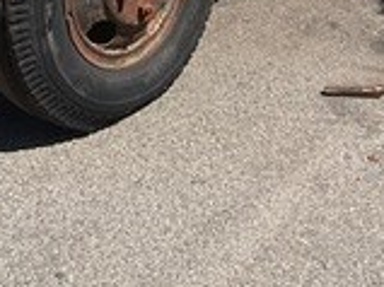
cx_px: 200
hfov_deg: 16.8
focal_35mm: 117
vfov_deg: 11.5
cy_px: -268
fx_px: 1297
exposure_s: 1/3125
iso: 16
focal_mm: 3
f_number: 1.8
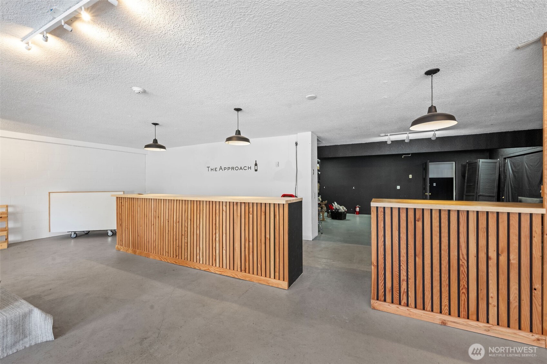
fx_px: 213
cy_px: 182
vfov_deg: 81.2
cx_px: 274
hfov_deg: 104.3
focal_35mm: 14
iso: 400
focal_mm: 14
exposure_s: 1/3
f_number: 9
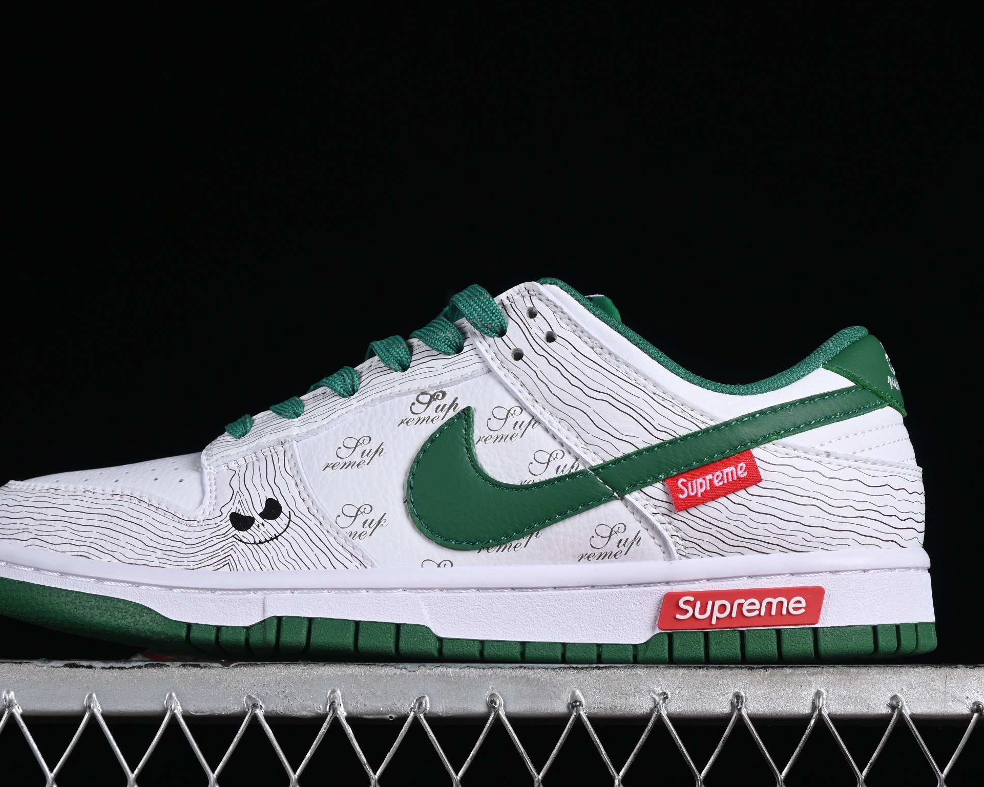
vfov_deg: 15.1
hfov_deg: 18.8
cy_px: 371
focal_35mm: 102
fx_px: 2971
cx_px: 445
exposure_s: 1/100
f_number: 8
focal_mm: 50
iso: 160
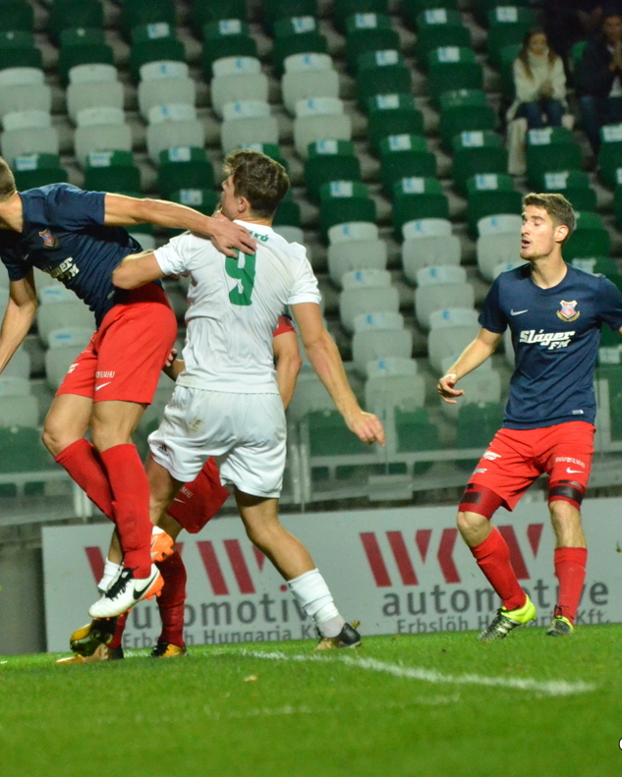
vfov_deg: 3.9
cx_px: 117
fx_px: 11273
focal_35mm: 490
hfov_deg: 3.2
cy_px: 388
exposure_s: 1/1000
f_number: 5.3
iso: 5000
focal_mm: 230
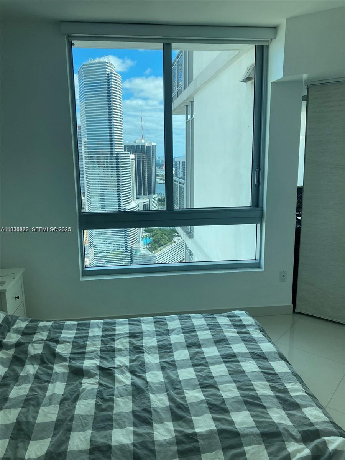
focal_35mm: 28
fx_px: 372
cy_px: 230
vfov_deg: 63.4
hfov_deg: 49.7
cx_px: 172
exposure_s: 1/727
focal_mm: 3.99
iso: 20
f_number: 1.8
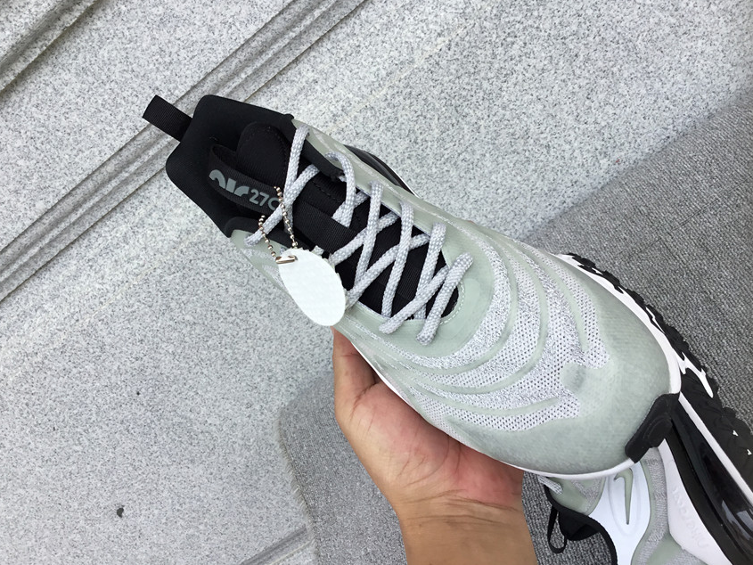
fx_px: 718
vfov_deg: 42.9
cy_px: 270
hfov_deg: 55.3
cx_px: 381
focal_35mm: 33
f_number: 2.4
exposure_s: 1/409
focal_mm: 3.3
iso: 25
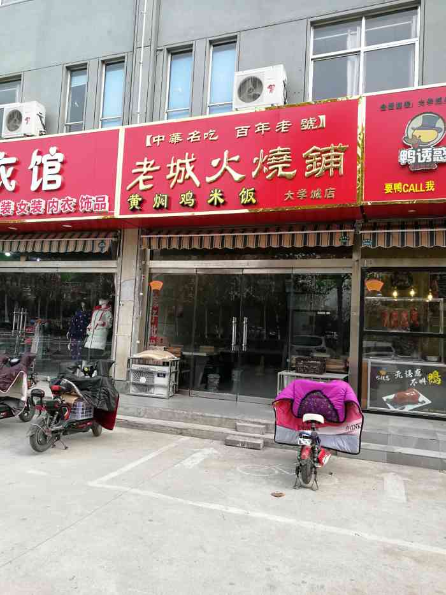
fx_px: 464
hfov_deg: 51.4
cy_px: 298
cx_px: 223
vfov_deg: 65.3
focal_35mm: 27
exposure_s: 1/526
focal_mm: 3.84
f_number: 2.2
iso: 160
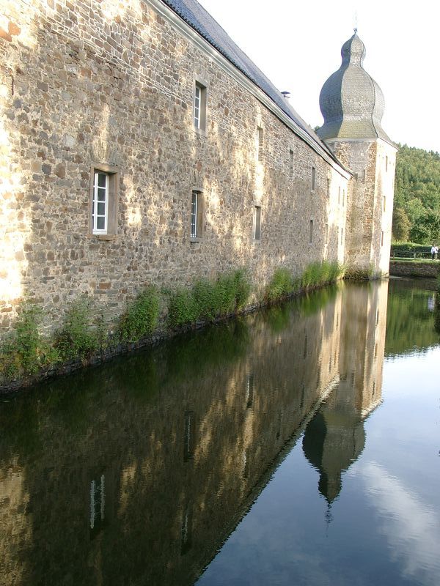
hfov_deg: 41.8
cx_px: 220
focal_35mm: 34
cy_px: 293
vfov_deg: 54.0
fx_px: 576
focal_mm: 7.13
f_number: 4
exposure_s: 1/76.6
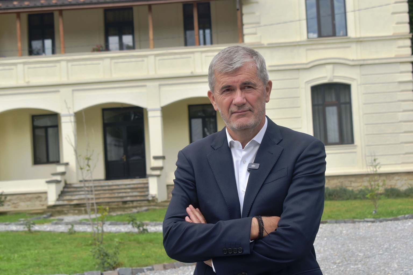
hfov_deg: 27.0
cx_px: 206
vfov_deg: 18.2
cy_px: 138
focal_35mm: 75
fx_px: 860
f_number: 8
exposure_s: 1/250
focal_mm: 50
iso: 125
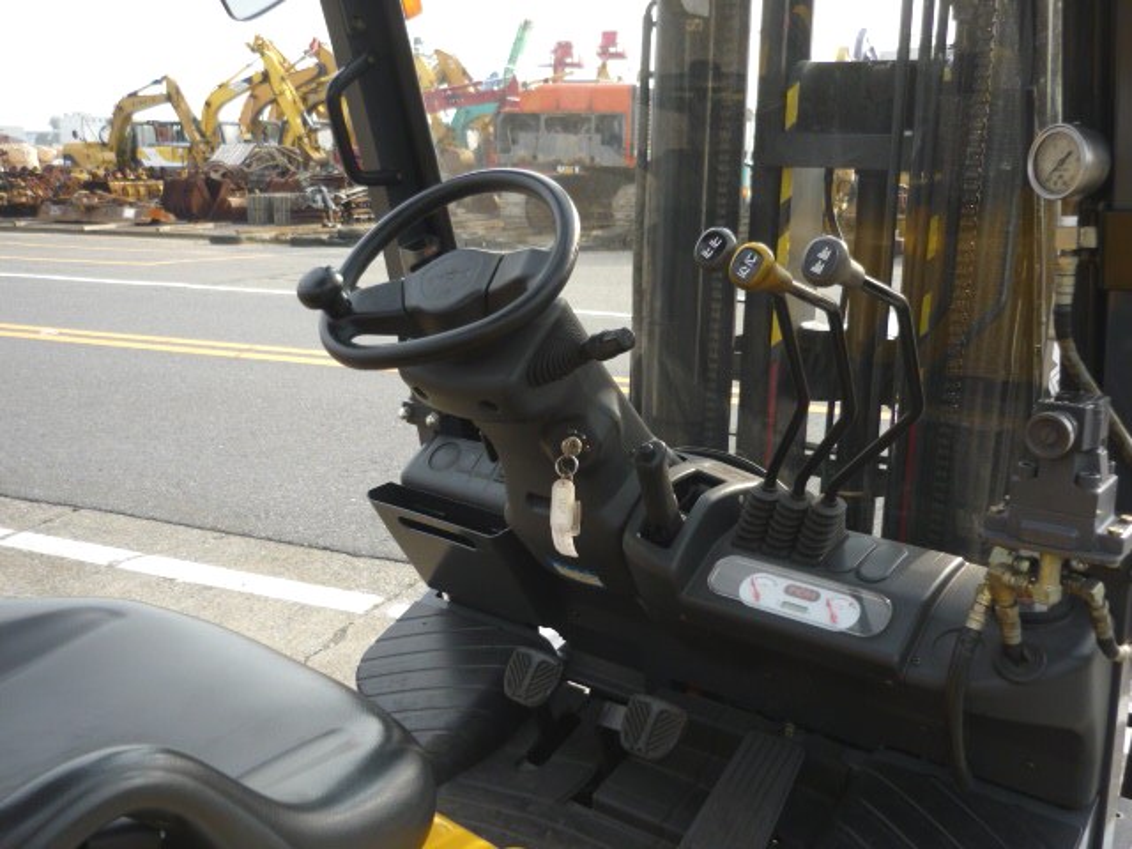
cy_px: 424
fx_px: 1079
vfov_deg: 42.9
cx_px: 566
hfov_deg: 55.4
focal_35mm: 33
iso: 100
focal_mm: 5.5
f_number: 2.8
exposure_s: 1/400
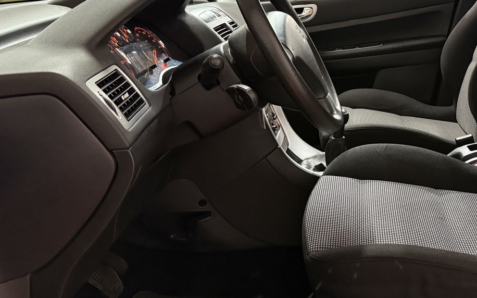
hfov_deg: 47.4
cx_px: 359
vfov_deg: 31.7
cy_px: 98
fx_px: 520
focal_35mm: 40
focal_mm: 6.76
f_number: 1.78
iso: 640
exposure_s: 1/60
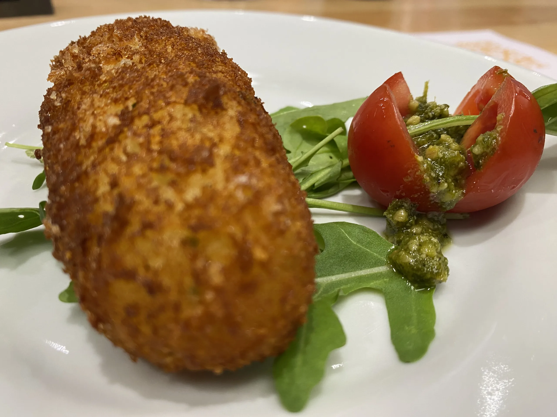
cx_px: 278
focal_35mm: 26
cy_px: 208
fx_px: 418
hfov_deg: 67.3
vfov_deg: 53.1
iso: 125
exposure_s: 1/50
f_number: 1.8
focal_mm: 4.25
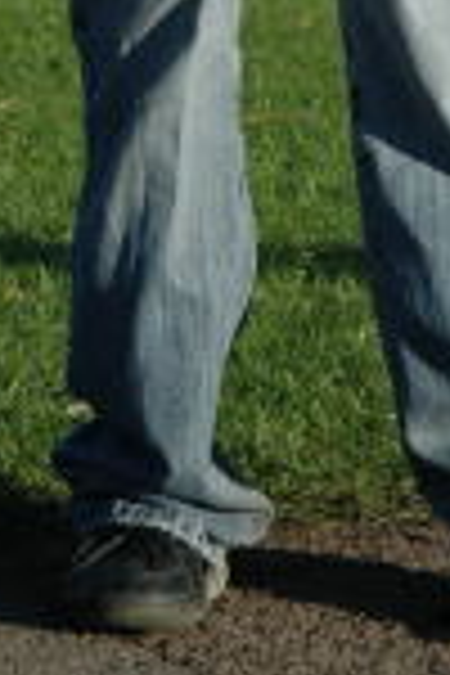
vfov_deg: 7.1
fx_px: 5268
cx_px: -52
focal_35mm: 281
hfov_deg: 4.9
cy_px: -585
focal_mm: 44
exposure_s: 1/1000
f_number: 4.5
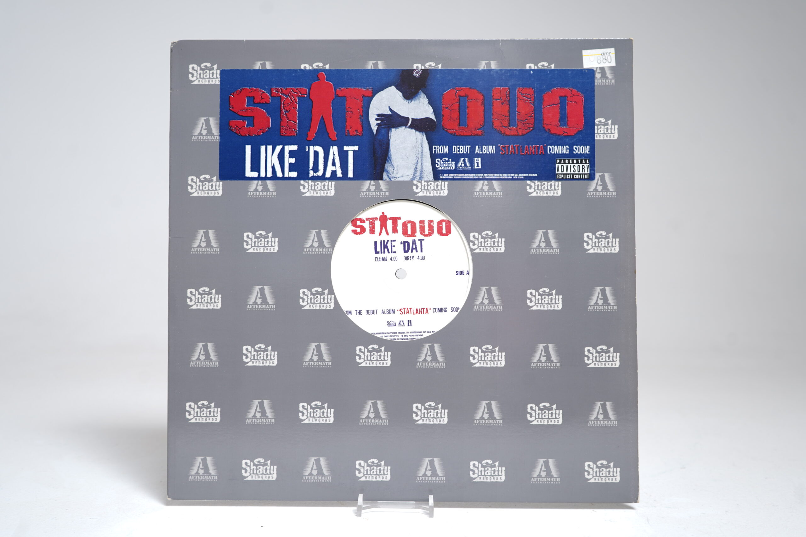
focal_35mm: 30
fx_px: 672
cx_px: 403
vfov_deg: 43.6
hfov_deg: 61.9
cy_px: 268
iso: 64
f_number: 5
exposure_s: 1/2.5
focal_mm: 30
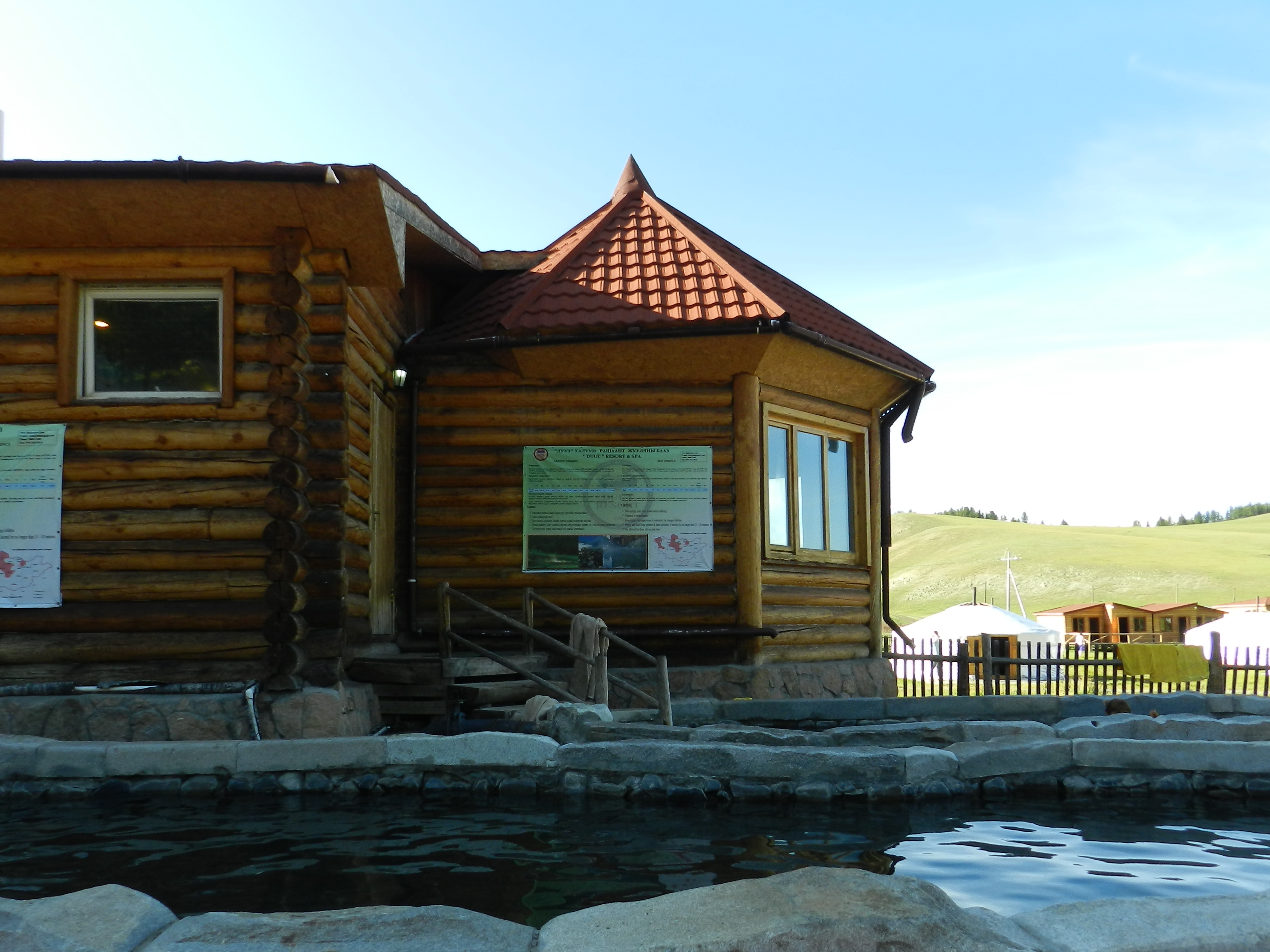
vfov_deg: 49.5
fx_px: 1027
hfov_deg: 63.4
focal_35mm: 28
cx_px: 607
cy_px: 552
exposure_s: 1/400
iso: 160
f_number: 3.4
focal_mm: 4
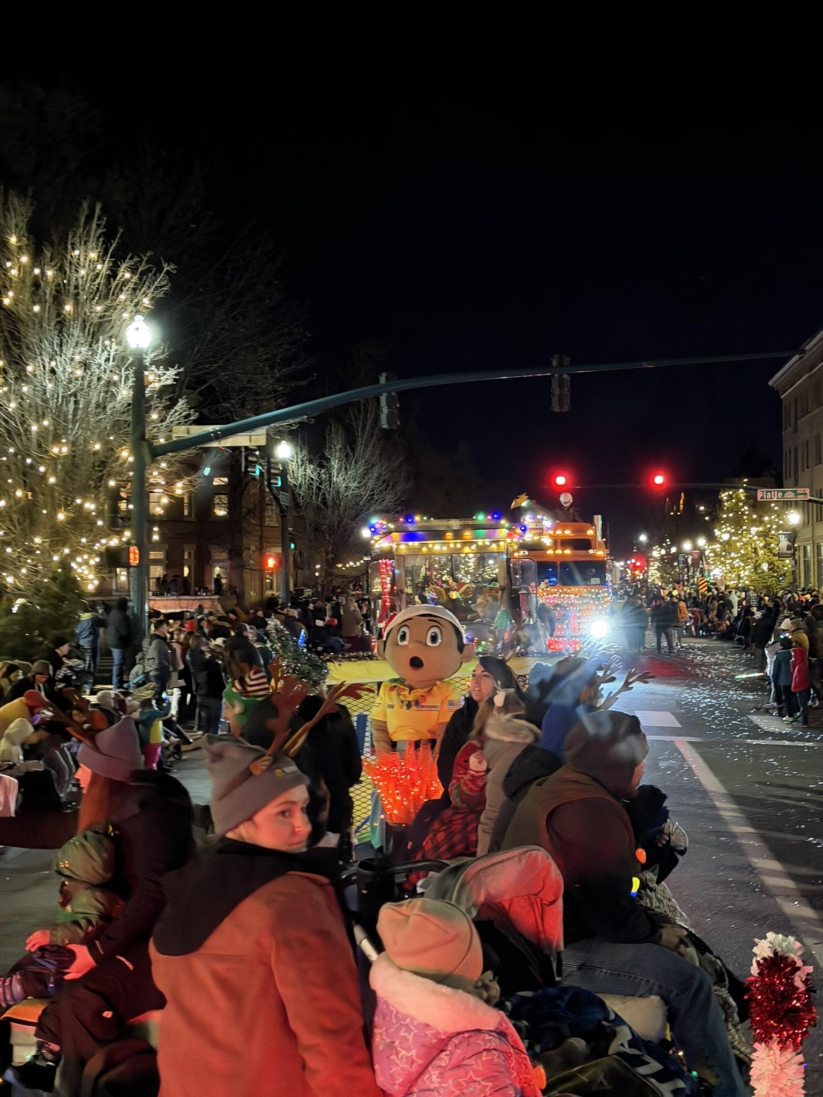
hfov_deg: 30.3
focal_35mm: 48
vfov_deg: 39.7
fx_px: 1522
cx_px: 412
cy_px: 548
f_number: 1.78
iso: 800
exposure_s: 1/20
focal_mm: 6.76
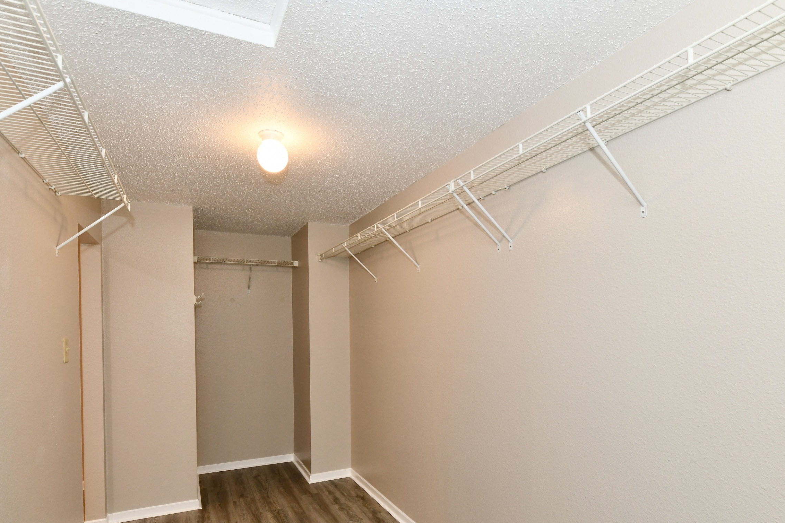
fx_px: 414
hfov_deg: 86.9
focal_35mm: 19
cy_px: 341
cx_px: 387
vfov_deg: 63.2
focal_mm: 14
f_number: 6.3
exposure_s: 1/60
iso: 640
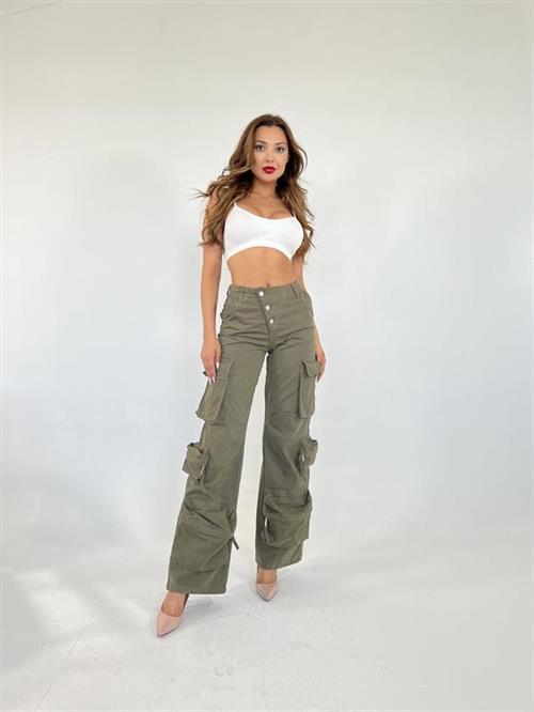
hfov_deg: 53.1
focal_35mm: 26
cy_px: 356
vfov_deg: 67.3
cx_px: 267
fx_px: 534
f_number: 1.5
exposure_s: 1/131
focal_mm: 5.7
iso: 50
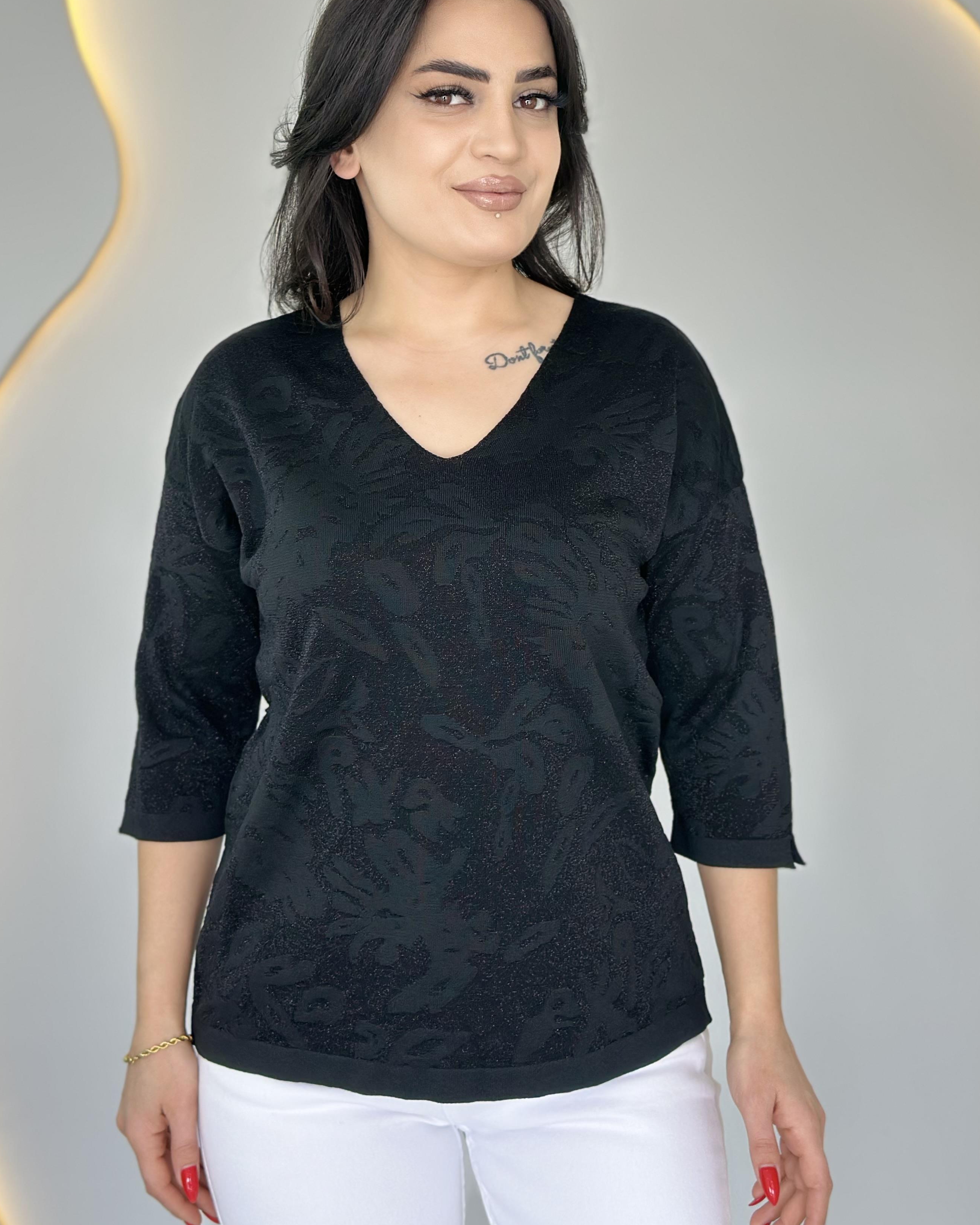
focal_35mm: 58
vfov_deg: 32.4
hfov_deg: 26.2
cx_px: 494
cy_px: 494
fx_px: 2103
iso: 64
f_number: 1.78
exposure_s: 1/169
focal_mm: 6.86
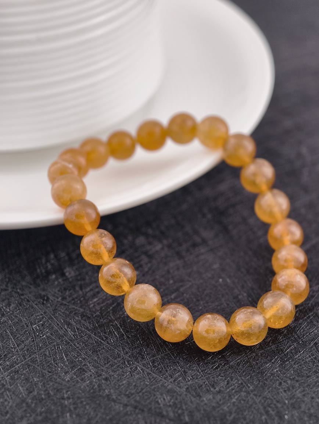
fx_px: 1042
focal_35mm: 85
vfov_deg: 23.0
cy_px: 212
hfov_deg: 17.4
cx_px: 160
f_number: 2.67
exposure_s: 1/160
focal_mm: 22.48
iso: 125
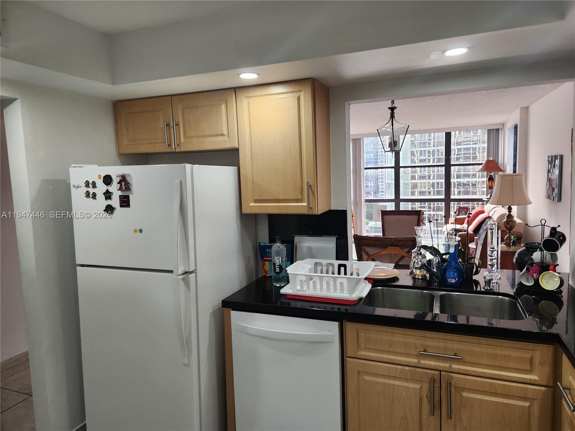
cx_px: 288
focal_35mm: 23
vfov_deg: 58.9
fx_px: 382
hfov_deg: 73.9
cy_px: 216
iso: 125
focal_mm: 5.4
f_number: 1.8
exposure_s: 1/120
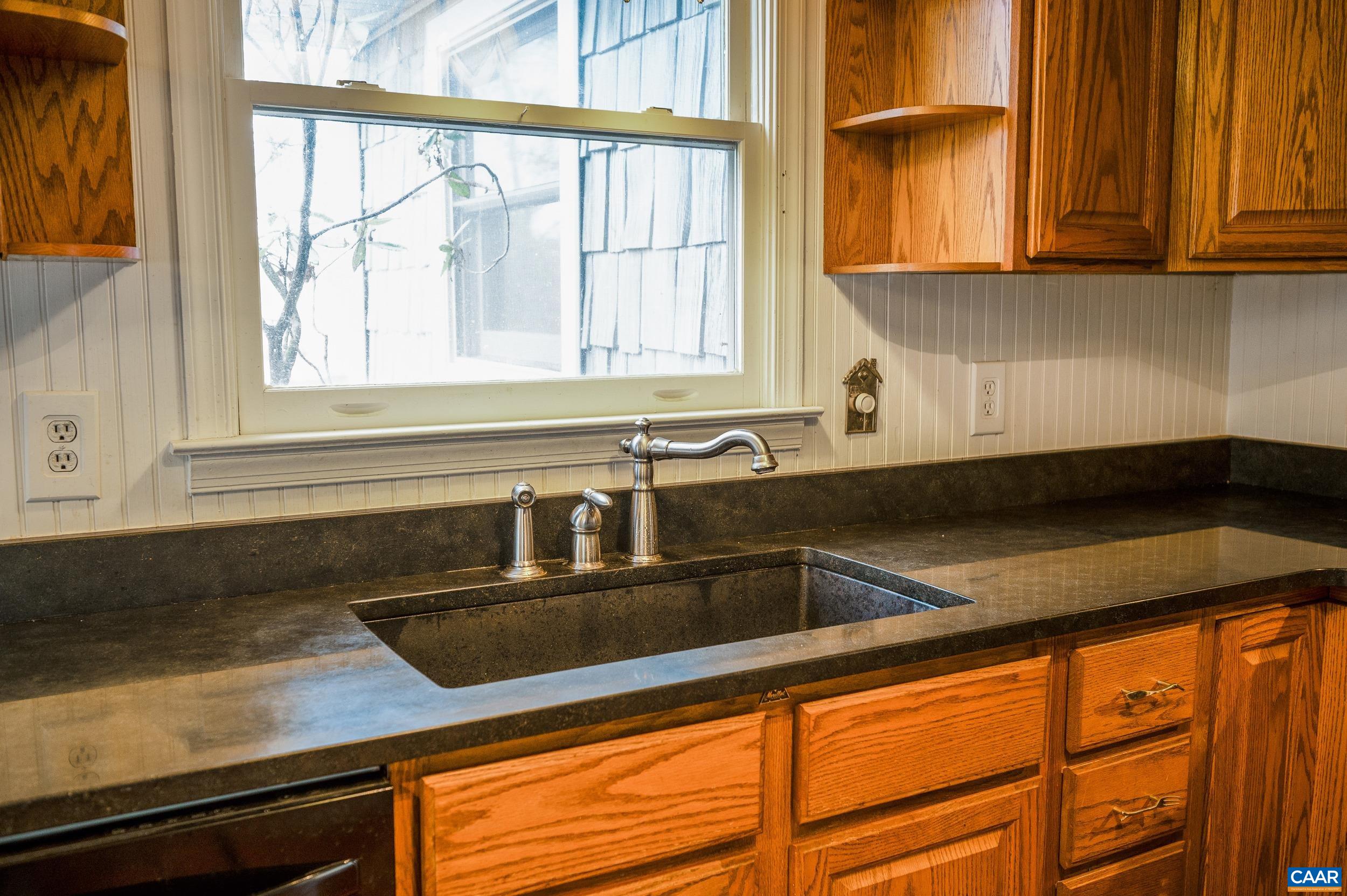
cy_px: 448
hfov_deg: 62.0
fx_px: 1122
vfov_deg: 43.5
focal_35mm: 30
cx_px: 674
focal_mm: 30
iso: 400
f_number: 4
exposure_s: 1/10
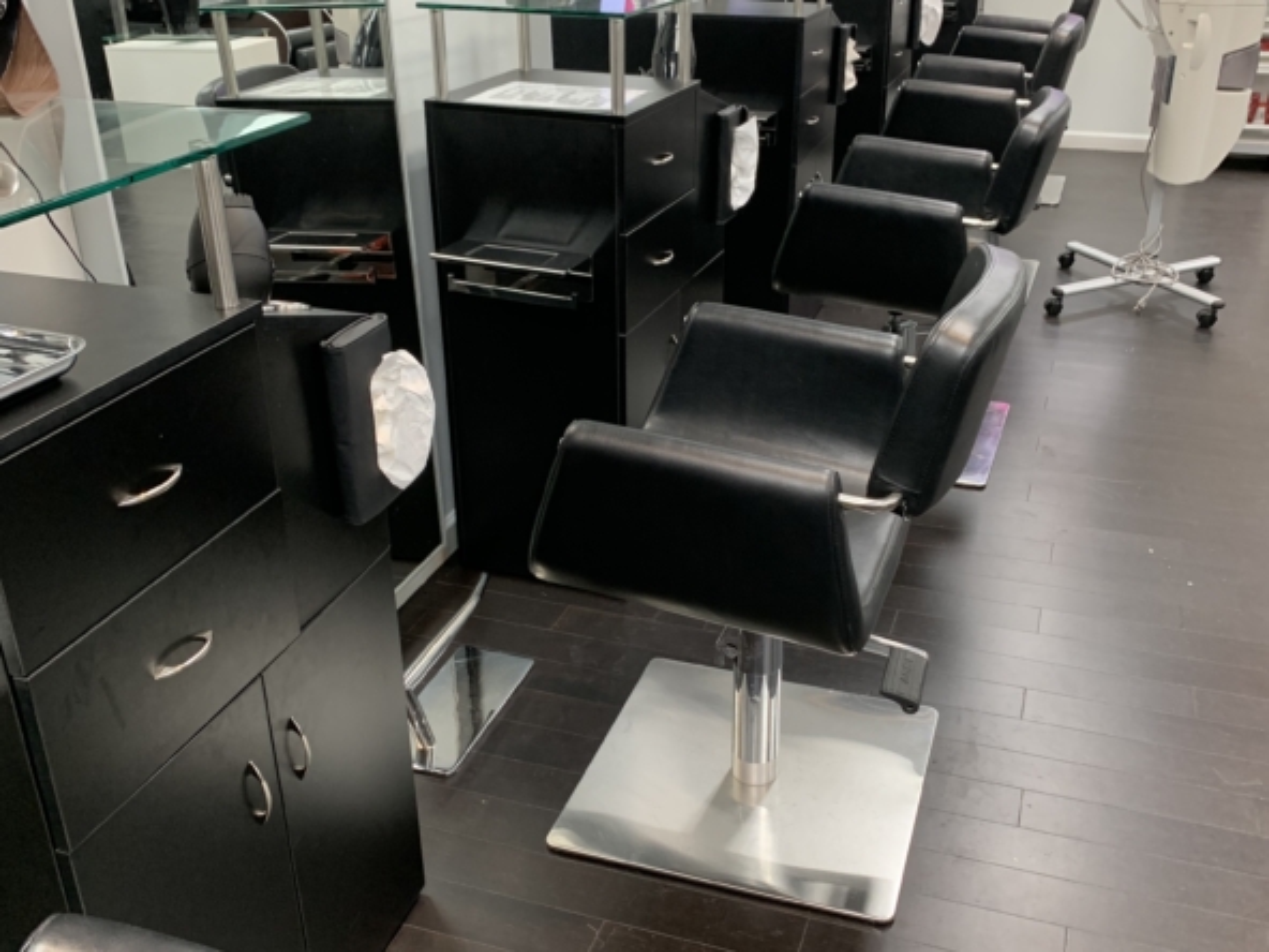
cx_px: 634
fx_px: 953
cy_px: 476
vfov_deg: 53.1
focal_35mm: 26
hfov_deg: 67.3
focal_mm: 4.25
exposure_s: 1/60
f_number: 1.8
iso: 160
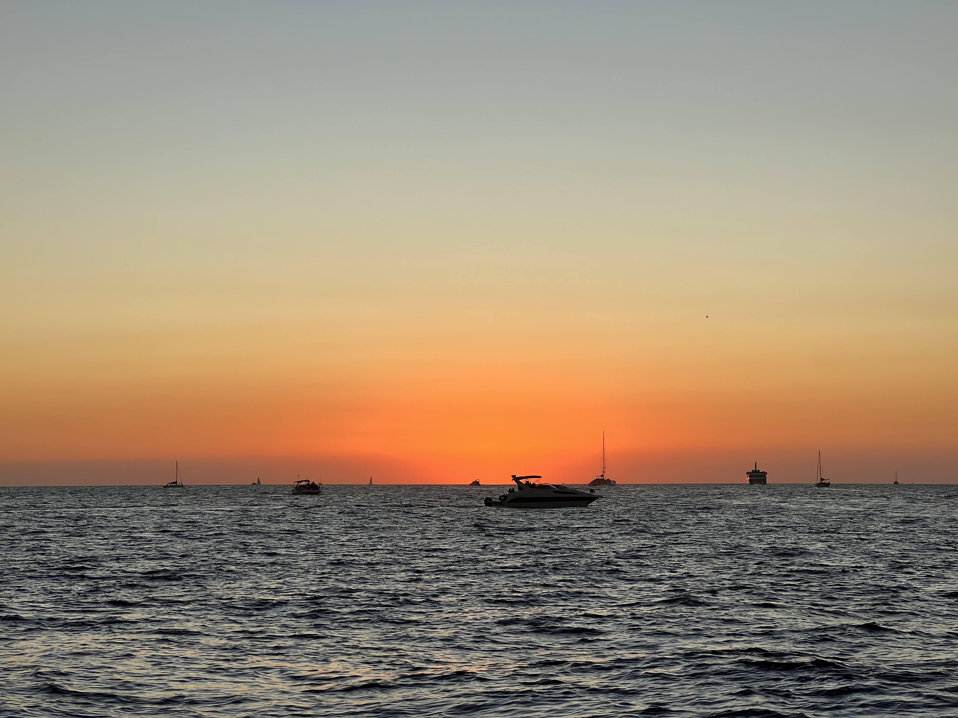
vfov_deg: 19.1
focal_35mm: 77
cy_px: 359
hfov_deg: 25.3
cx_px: 479
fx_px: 2131
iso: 32
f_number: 2.8
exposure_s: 1/389
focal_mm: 9
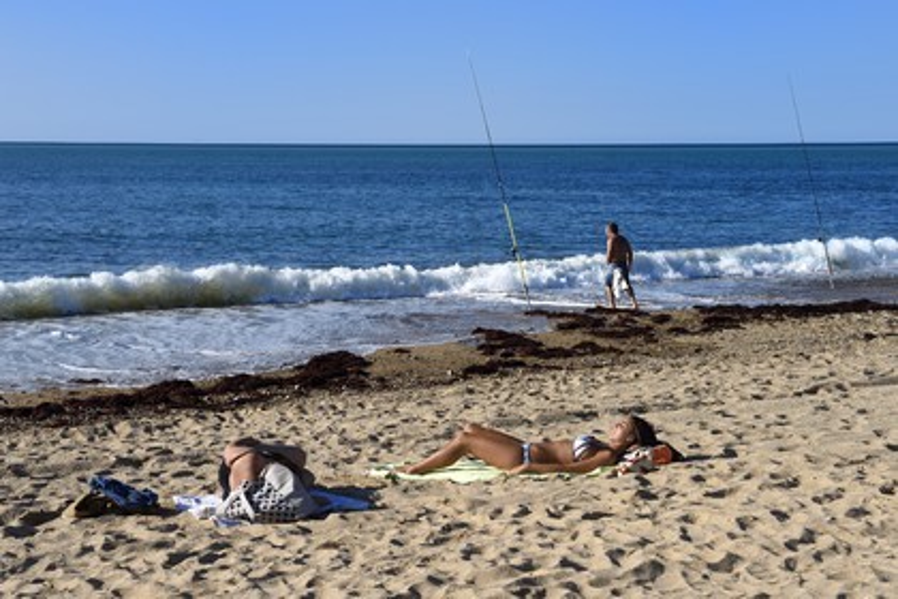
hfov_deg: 33.4
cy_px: 300
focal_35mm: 60
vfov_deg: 22.6
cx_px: 449
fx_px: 1497
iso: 200
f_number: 13
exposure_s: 1/250
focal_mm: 60
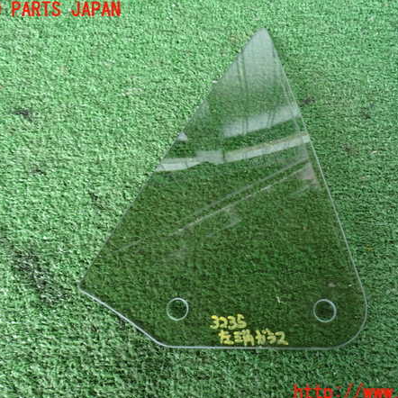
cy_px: 202
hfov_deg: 45.9
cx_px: 227
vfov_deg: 46.0
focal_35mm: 36
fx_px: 468
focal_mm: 5.4
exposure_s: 1/40
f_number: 2.3
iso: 200
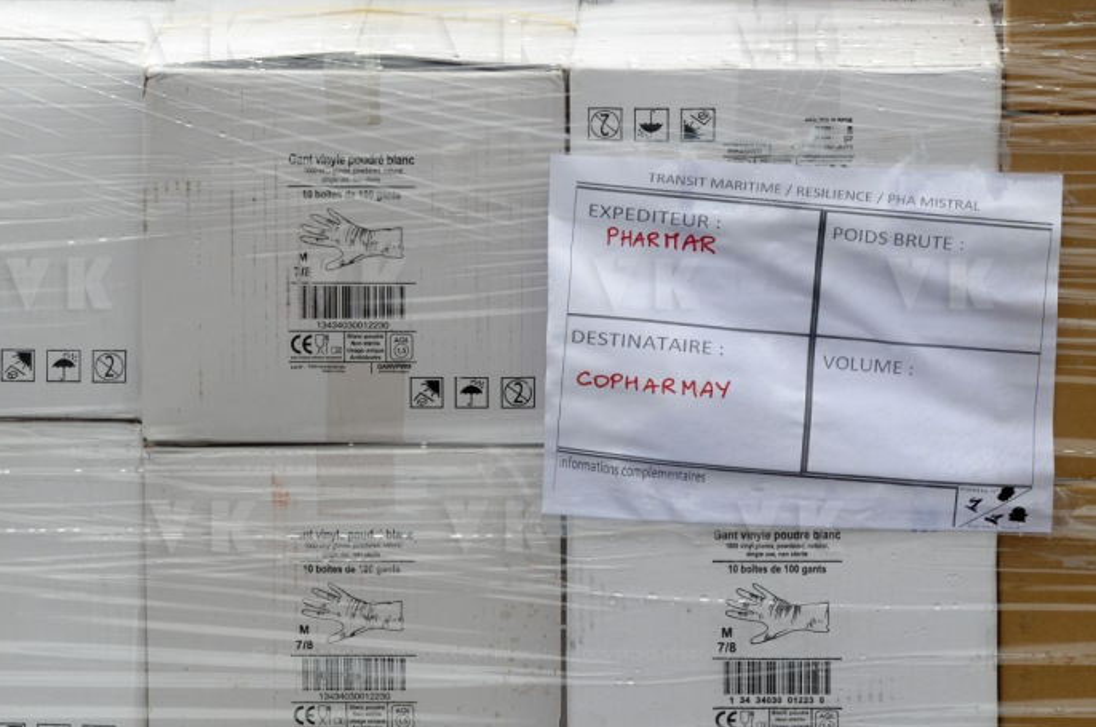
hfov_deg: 8.1
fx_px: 7707
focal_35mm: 254
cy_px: 332
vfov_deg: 5.4
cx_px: 495
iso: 250
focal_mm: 145
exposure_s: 1/250
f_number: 8
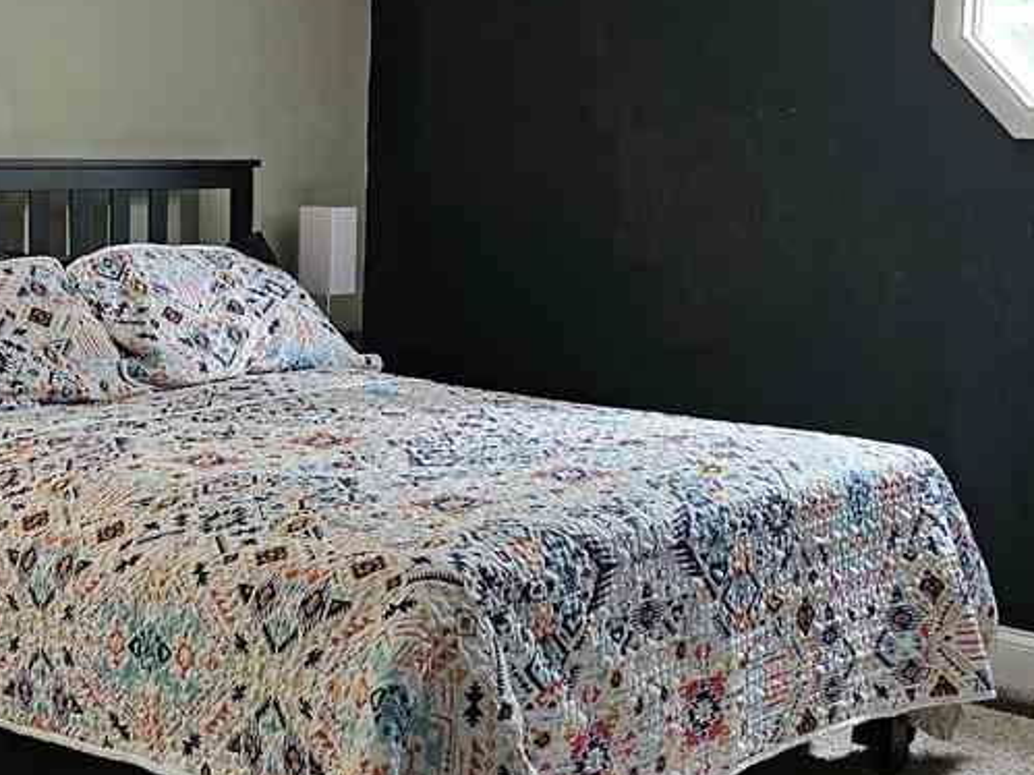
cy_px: 305
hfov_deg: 32.1
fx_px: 1762
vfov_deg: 24.8
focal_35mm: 59
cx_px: 265
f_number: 1.7
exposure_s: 1/120
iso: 640
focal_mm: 6.3
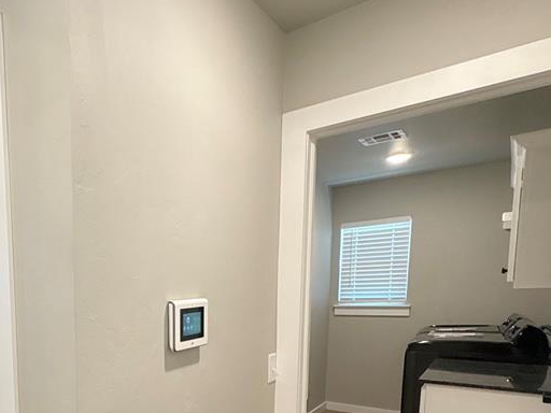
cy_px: 341
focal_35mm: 28
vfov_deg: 46.6
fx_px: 446
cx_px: 45
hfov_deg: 54.4
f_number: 2.2
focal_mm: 2.22
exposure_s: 1/60
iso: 125
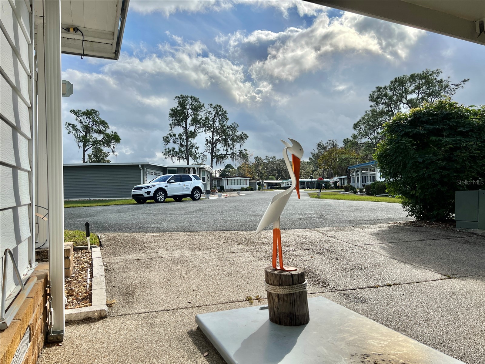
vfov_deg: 53.1
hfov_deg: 67.3
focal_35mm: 26
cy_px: 182
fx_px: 364
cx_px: 242
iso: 50
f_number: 1.5
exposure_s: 1/5882
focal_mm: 5.7
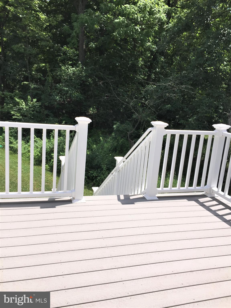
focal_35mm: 29
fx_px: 258
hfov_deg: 48.2
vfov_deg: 61.7
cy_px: 154
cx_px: 116
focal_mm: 4.15
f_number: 2.2
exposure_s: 1/1799
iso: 32
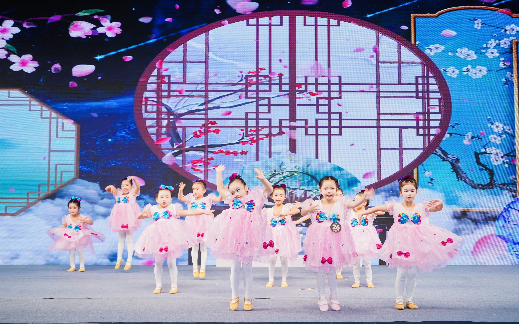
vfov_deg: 29.2
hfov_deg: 45.3
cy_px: 157
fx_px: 622
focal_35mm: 44
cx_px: 260
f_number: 4
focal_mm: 43
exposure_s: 1/200
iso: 160
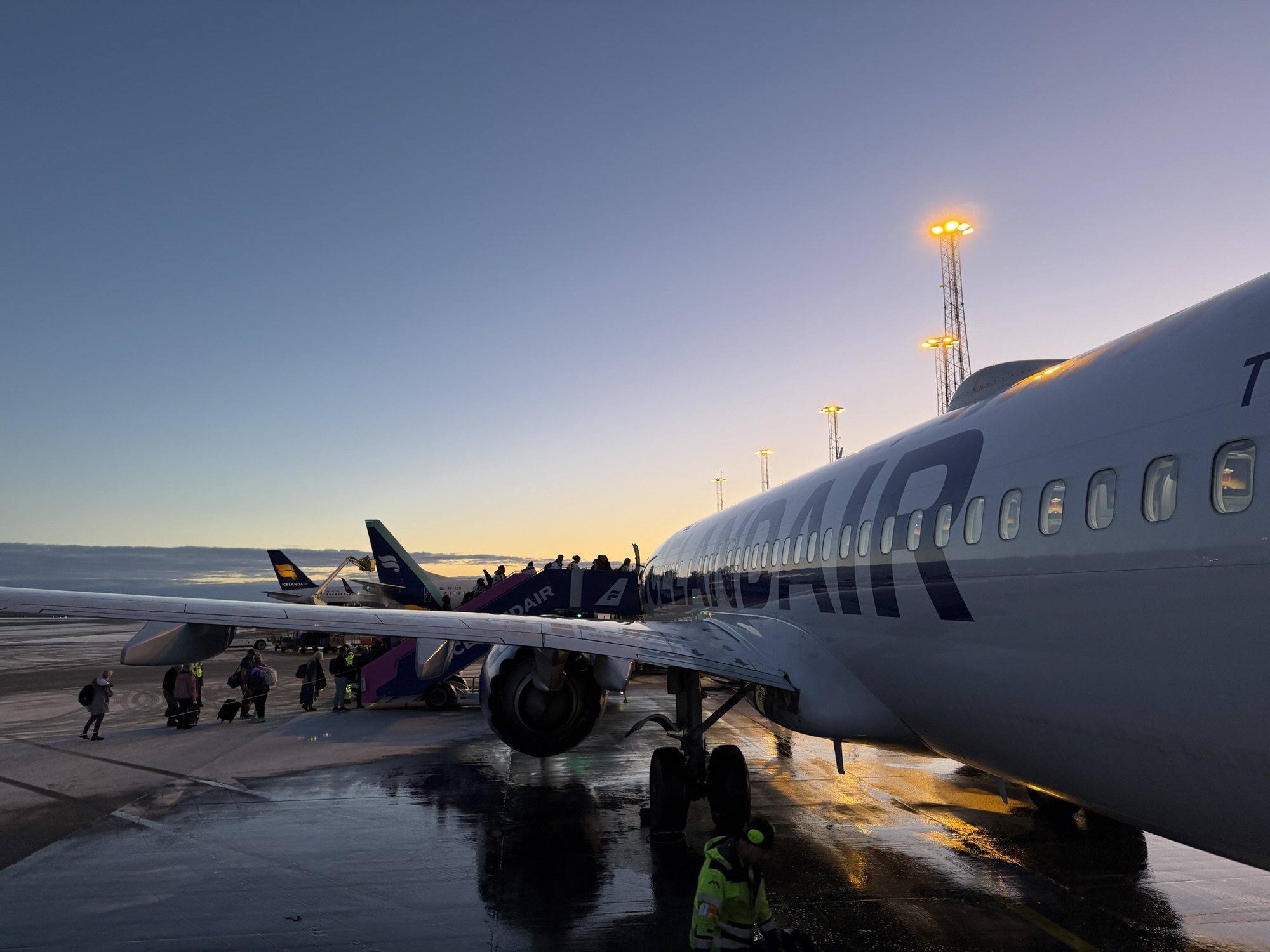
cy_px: 476
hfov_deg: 71.6
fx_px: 881
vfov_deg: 56.8
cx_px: 635
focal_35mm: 24
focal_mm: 6.76
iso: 200
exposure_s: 1/100
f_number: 1.78
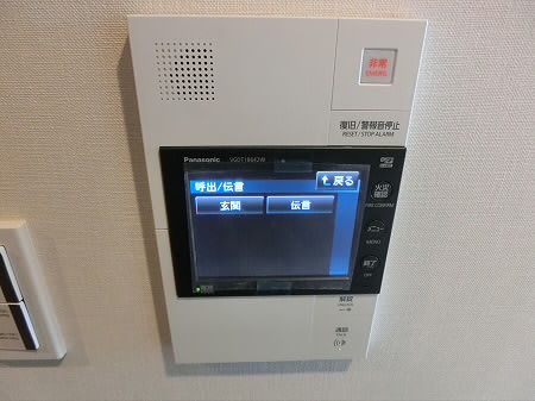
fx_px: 371
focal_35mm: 24
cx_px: 268
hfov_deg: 71.6
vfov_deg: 56.8
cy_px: 200
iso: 800
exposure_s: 1/100
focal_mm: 4.24
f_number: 3
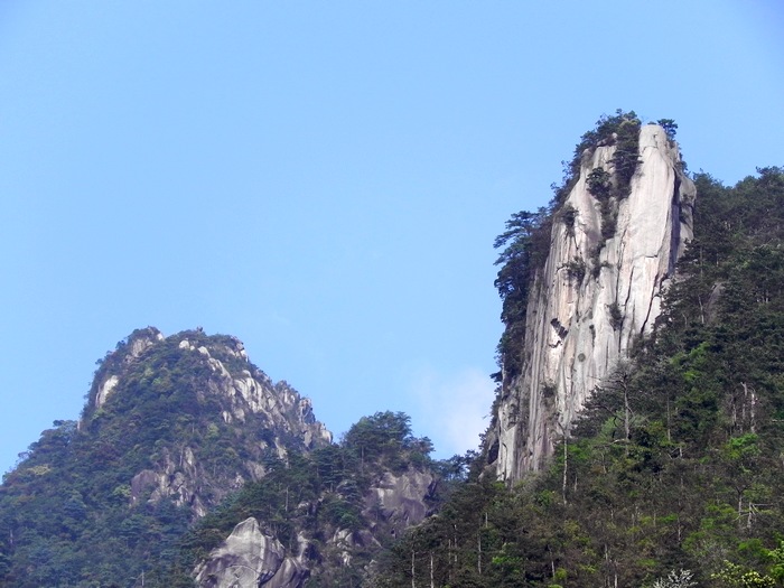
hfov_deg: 8.0
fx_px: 5594
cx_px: 392
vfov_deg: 6.0
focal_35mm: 247
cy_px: 294
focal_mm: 44
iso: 160
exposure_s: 1/350
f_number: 6.3
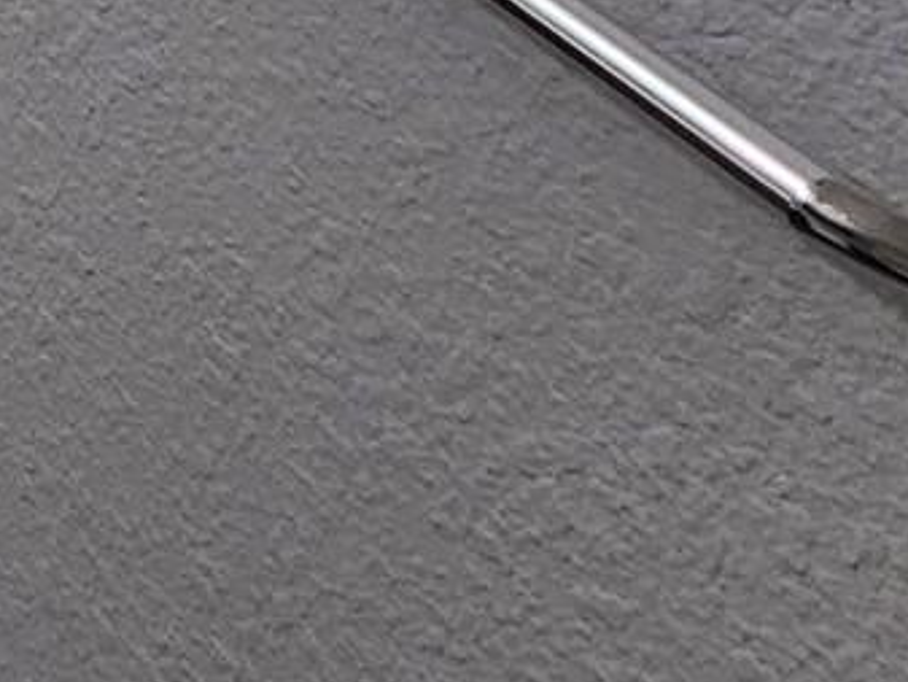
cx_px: -1409
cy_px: -655
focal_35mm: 79
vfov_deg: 15.3
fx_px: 2073
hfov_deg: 14.0
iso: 125
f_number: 2.2
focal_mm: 2.2
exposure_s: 1/60
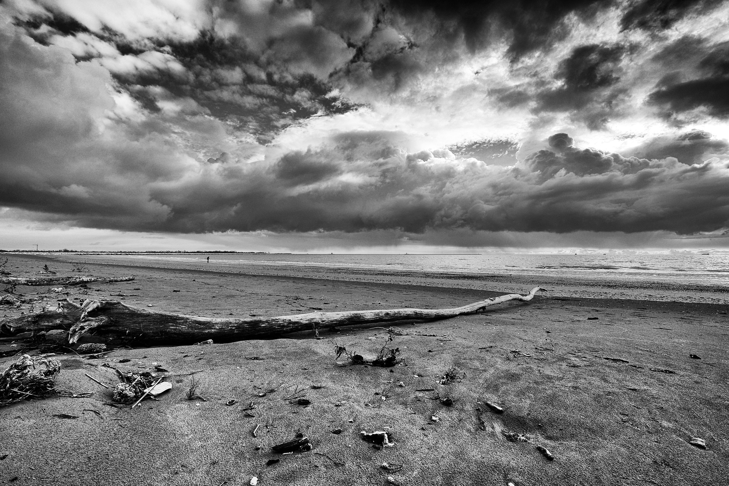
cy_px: 243
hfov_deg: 100.4
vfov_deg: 77.3
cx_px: 364
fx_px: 304
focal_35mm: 15
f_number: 9
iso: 400
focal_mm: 10
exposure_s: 1/400
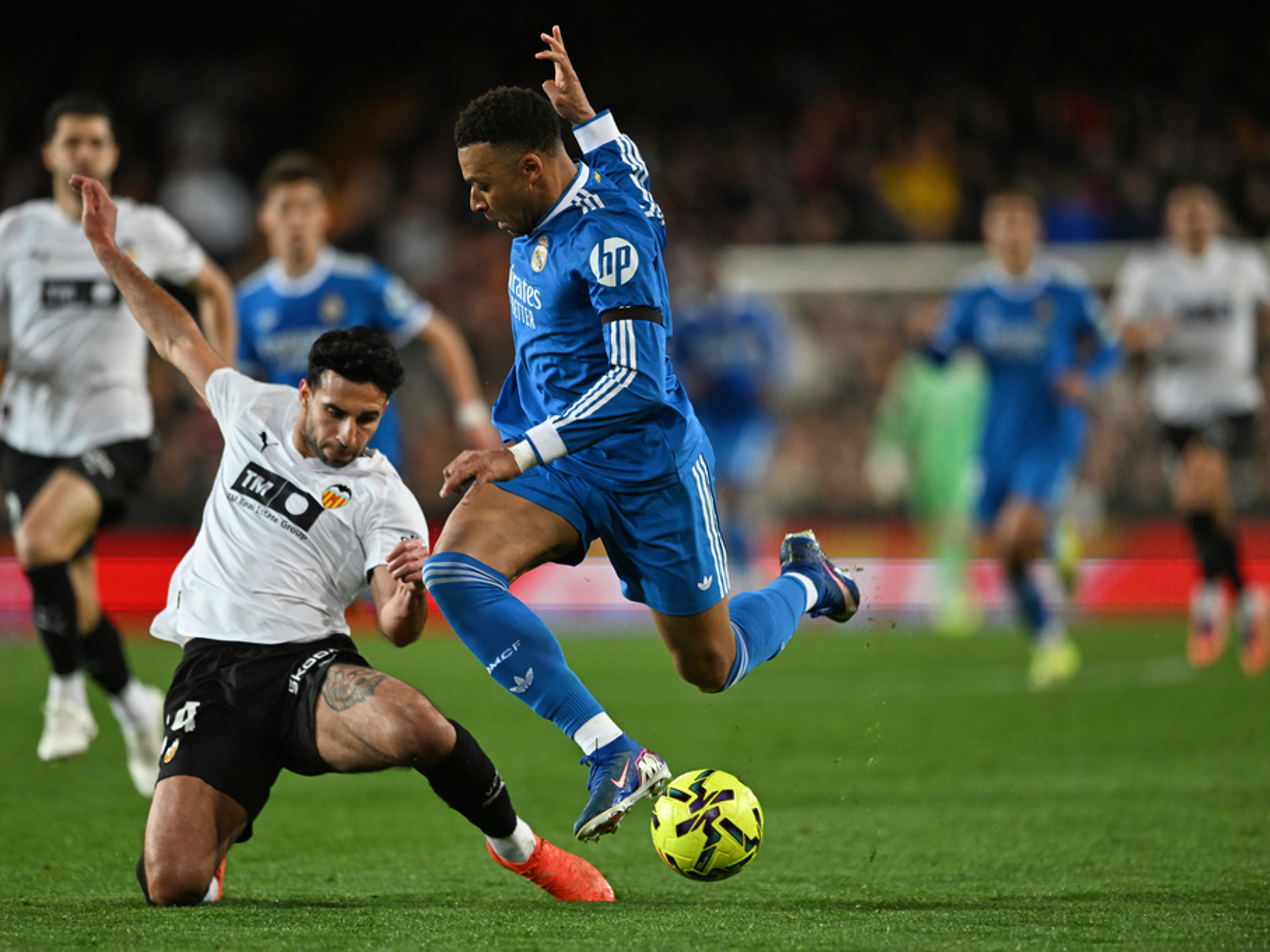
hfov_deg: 4.6
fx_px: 15923
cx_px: 568
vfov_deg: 3.4
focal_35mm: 434
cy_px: 476
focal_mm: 400
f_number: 2.8
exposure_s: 1/1600
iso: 2000
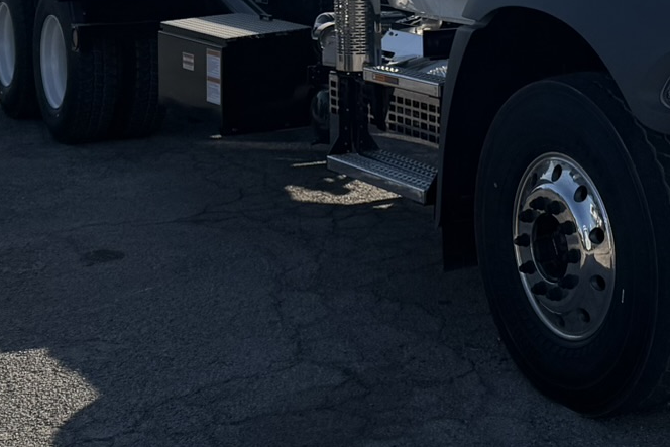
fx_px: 1433
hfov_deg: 25.4
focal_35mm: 77
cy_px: -25
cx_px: 624
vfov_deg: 17.2
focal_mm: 6.76
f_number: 1.78
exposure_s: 1/11905
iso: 80
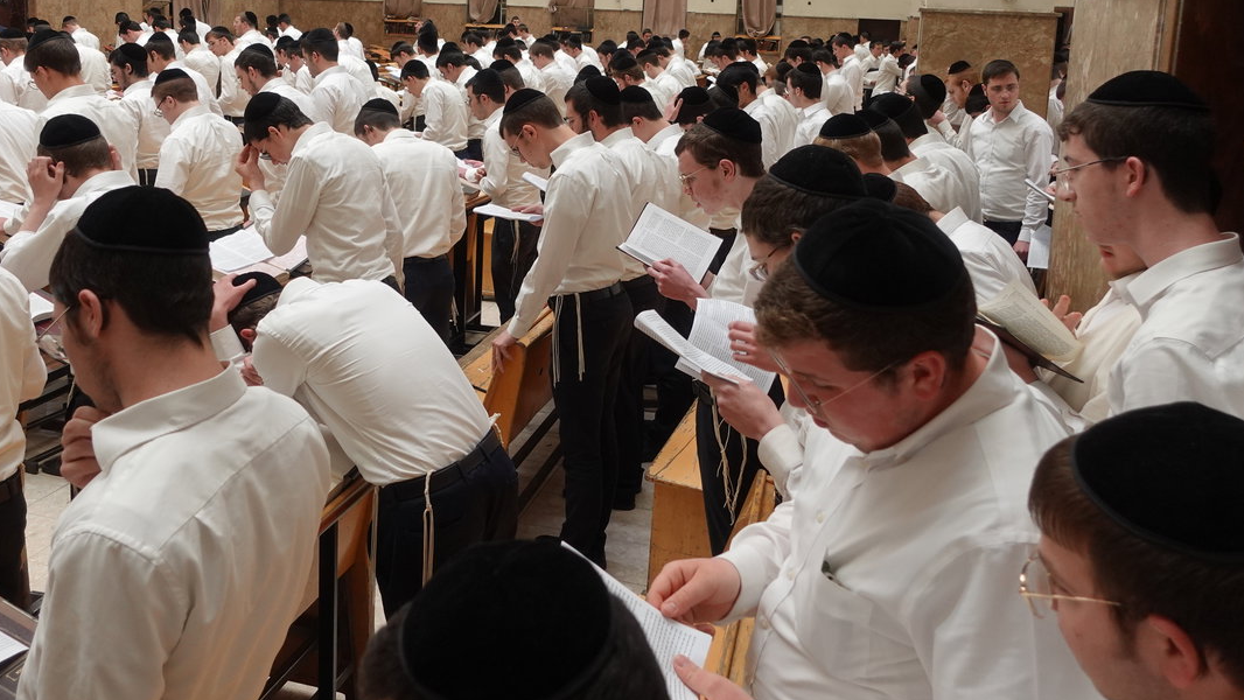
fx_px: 1089
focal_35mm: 33
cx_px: 547
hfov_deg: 59.3
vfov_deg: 35.0
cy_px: 184
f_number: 2.8
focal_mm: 9.4
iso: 400
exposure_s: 1/250
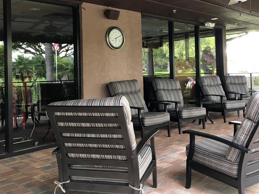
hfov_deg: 46.5
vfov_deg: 35.7
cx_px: 155
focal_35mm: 40
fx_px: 299
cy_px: 67
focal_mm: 4
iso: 100
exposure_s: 1/13
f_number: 1.8
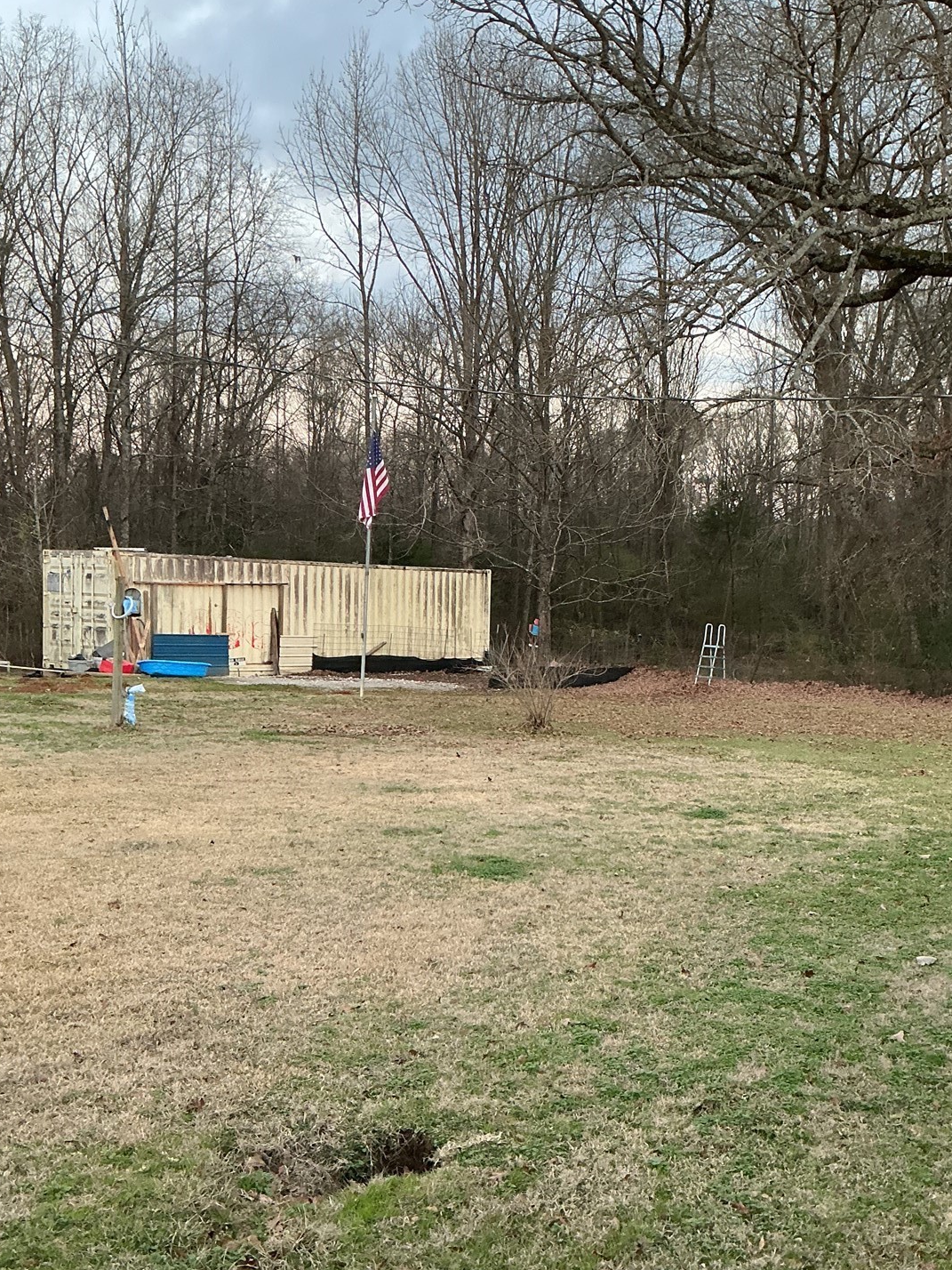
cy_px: 702
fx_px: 1430
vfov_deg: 47.8
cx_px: 500
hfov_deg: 36.8
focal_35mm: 39
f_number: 1.8
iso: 100
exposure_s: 1/60
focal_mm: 3
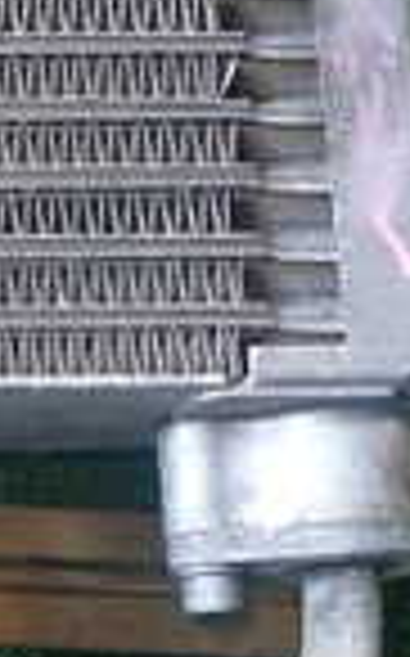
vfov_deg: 19.1
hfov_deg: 11.2
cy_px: 220
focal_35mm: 109
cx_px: -315
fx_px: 1953
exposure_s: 1/60
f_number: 2
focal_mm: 4.5
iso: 200
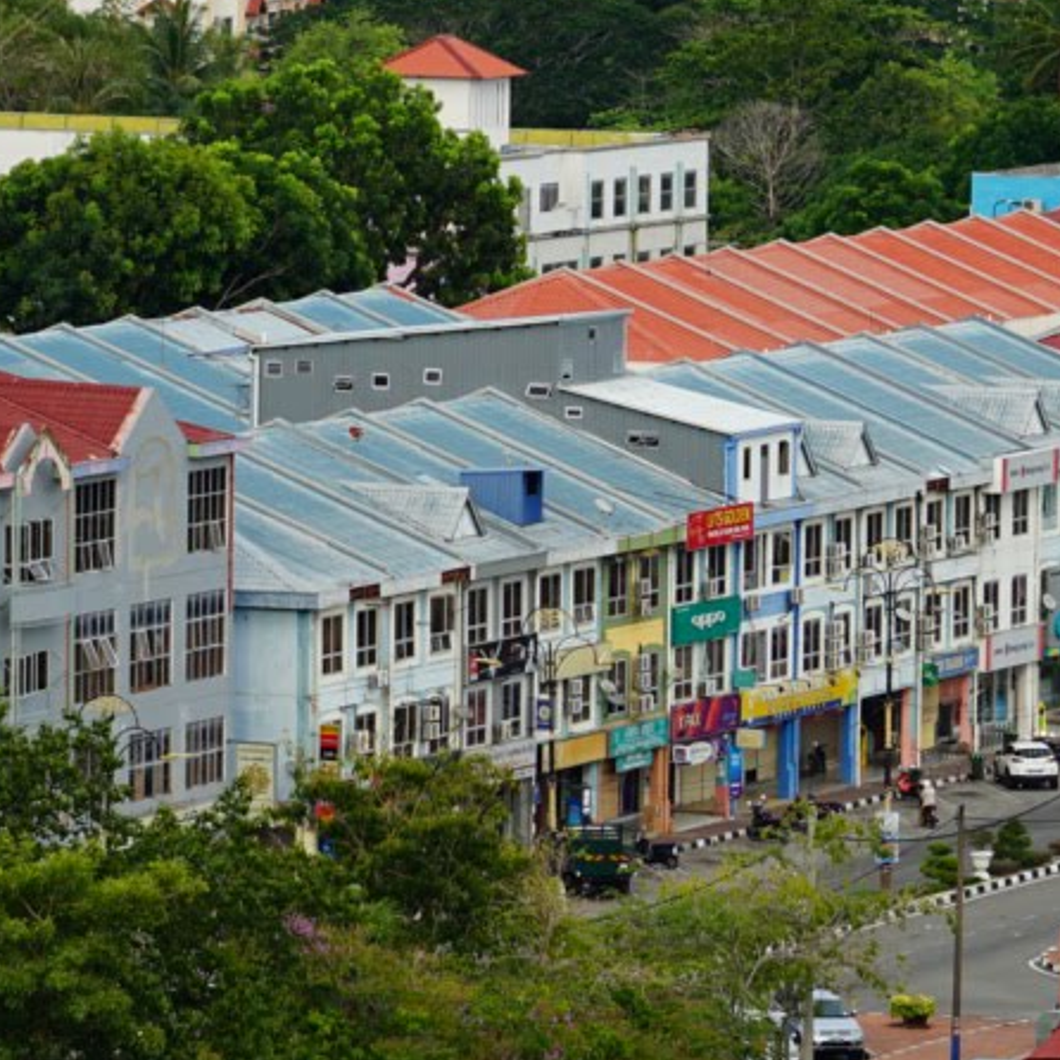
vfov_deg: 5.2
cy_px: 715
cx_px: 711
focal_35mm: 339
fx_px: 11744
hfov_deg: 5.2
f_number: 9
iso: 160
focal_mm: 110
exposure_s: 1/100
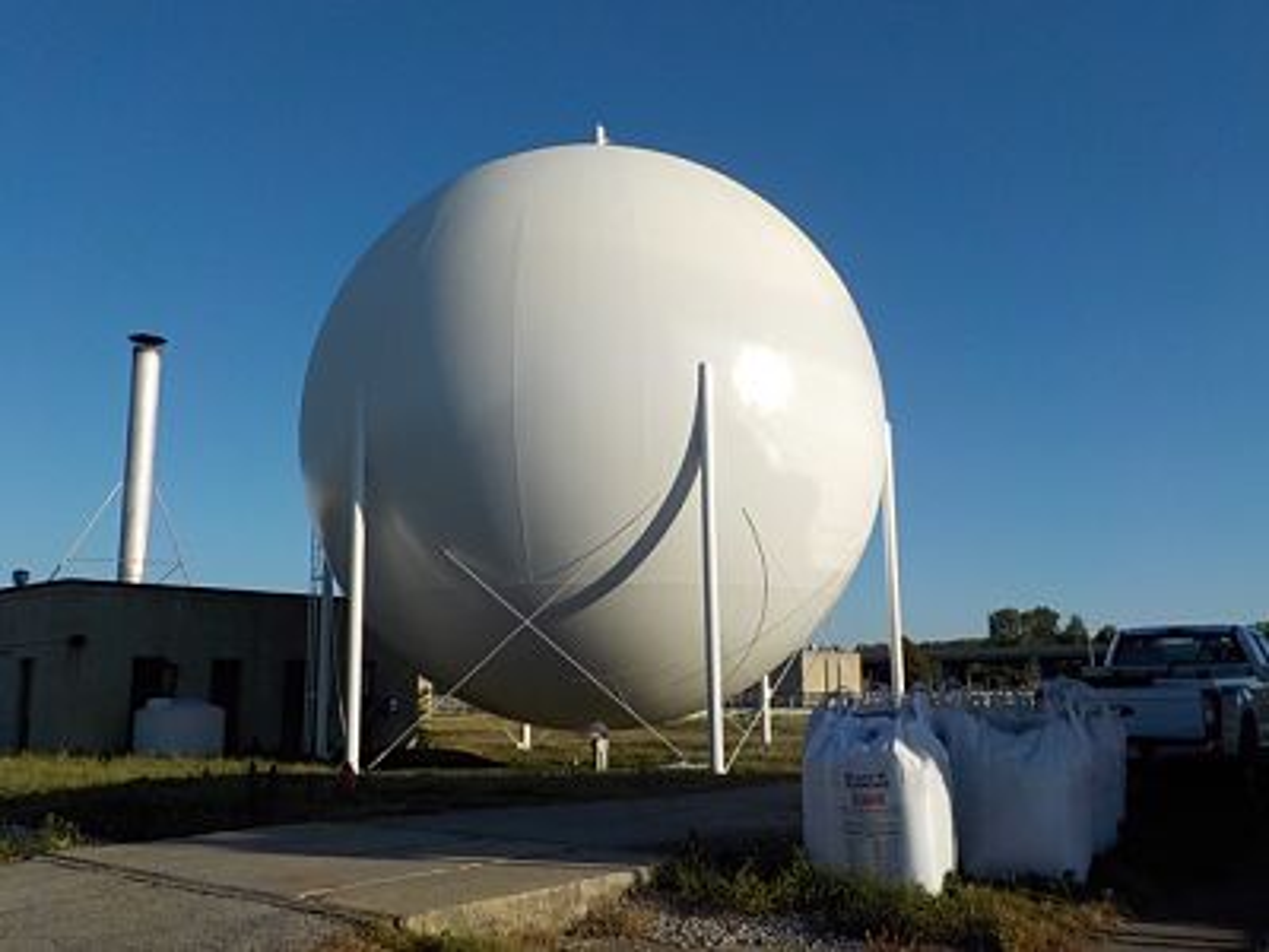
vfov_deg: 46.8
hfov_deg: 60.0
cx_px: 634
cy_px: 476
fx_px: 1100
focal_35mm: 30
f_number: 3.3
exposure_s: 1/2000
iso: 125
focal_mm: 4.1
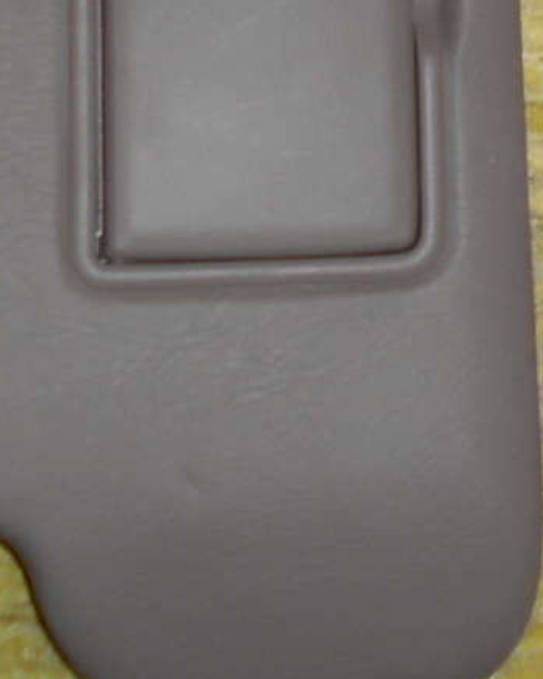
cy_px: -166
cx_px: 387
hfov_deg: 14.2
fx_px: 2170
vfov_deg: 16.9
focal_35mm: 108
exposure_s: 1/25
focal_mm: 5.1
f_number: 3.4
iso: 80
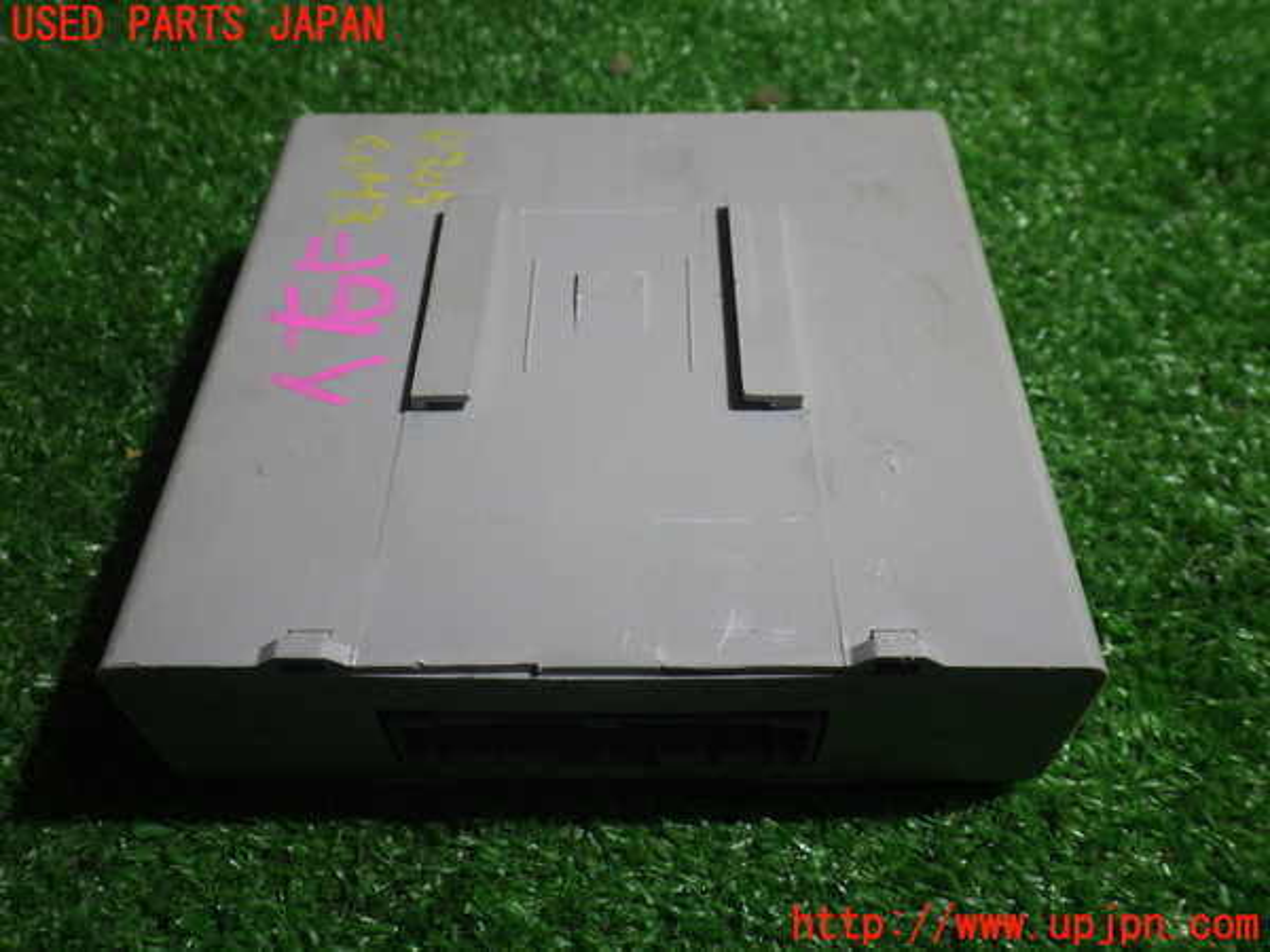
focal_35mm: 31
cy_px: 476
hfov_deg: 58.4
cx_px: 635
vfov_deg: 45.4
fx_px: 1137
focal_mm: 5.5
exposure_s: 1/80
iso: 125
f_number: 3.1
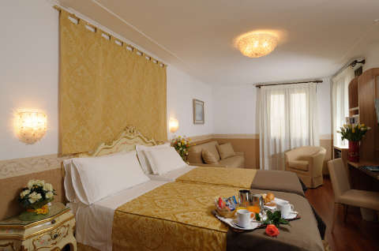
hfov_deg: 90.1
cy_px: 126
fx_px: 189
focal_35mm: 18
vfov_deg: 67.2
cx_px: 190
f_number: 11
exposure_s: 1/25
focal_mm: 12
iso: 200
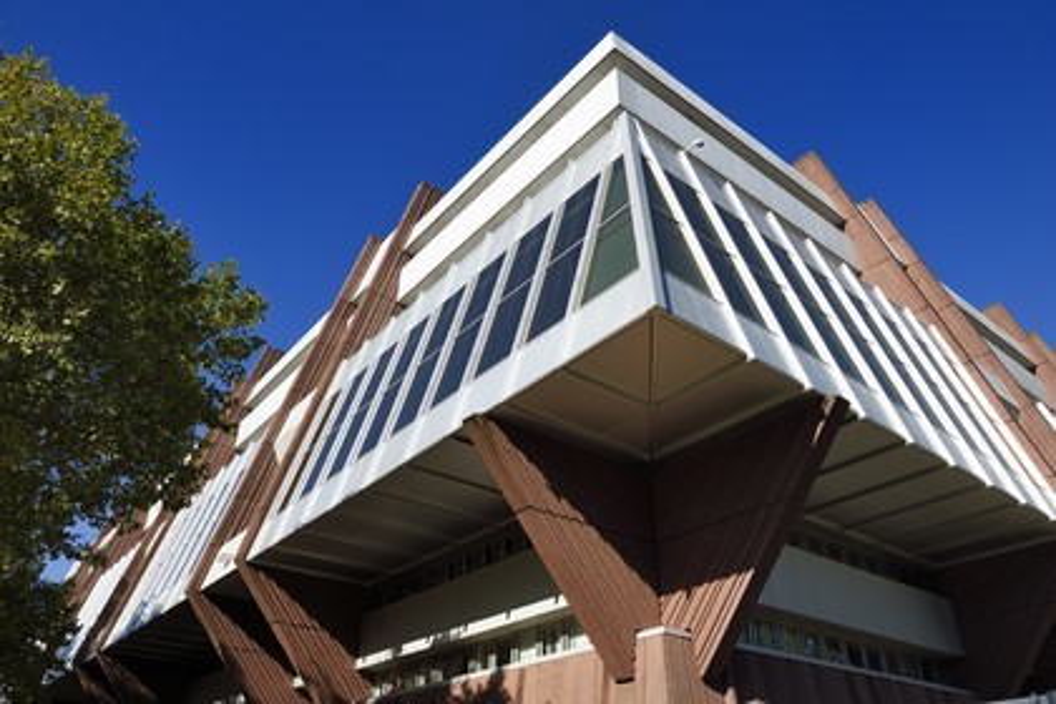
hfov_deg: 65.5
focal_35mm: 28
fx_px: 821
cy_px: 352
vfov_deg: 46.4
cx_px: 528
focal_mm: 28
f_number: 11
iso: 200
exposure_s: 1/250
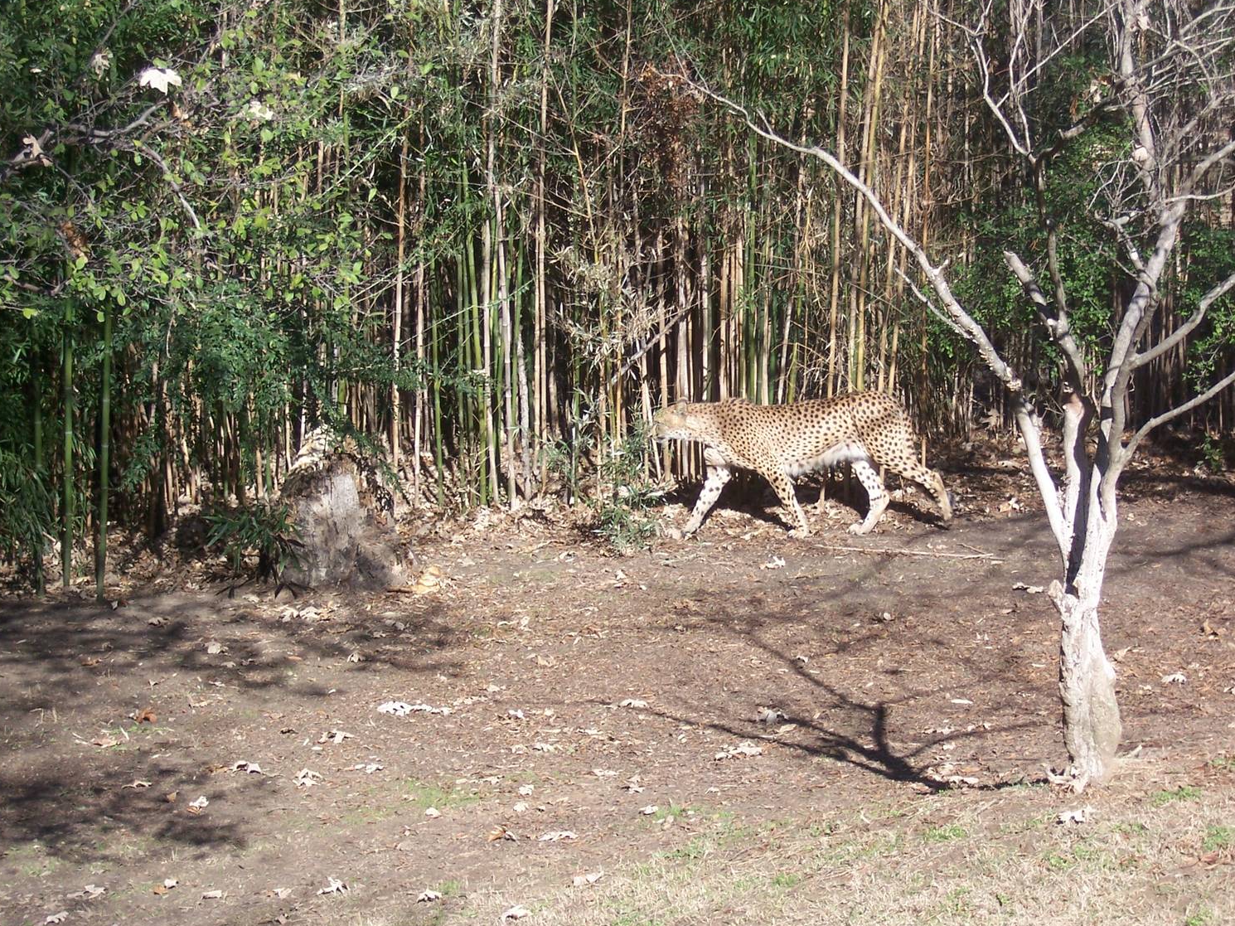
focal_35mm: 116
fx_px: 4138
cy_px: 486
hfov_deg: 17.0
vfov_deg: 12.8
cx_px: 585
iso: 80
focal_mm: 18
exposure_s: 1/180
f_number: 5.6
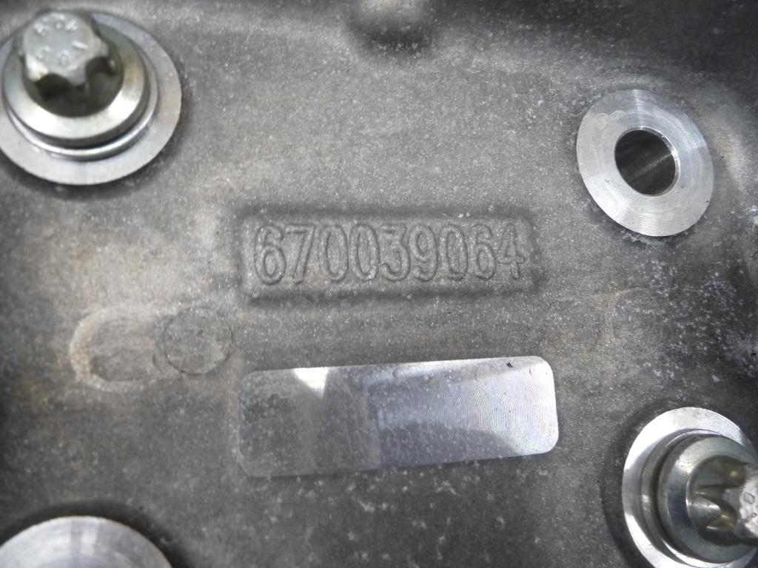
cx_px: 379
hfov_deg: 63.4
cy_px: 284
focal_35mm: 28
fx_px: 613
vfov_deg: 49.7
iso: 320
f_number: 3.3
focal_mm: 4.7
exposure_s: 1/30
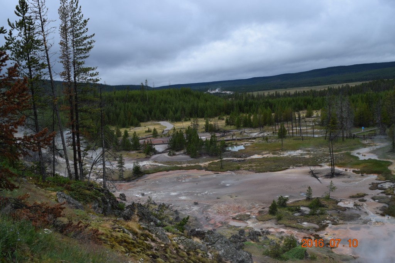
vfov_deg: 41.7
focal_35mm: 32
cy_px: 132
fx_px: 345
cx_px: 198
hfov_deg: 59.5
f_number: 9
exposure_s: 1/320
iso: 200
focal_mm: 21
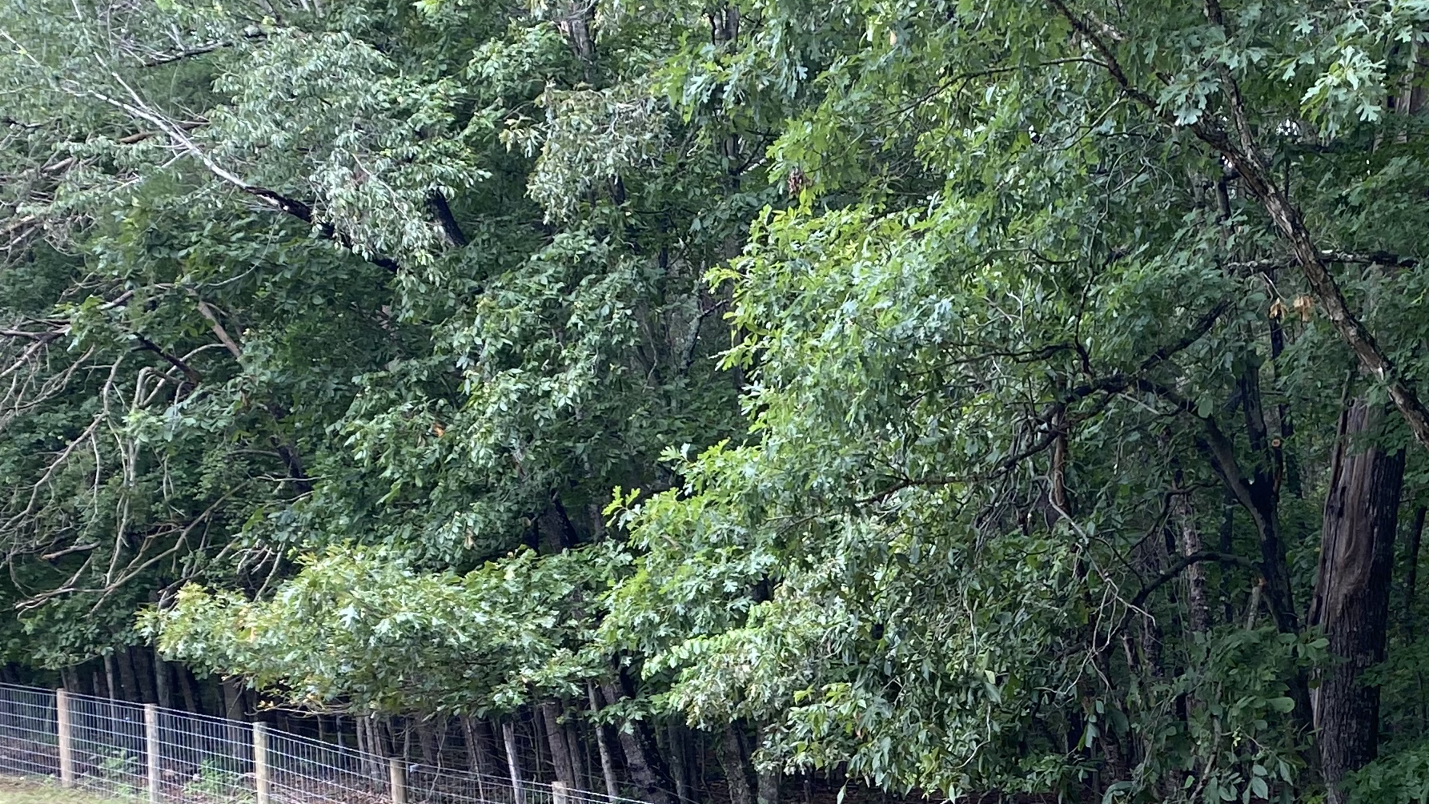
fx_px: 2425
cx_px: 1079
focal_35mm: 64
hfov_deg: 32.2
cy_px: 960
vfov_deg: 17.9
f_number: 1.8
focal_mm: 4.25
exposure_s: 1/122
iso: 40
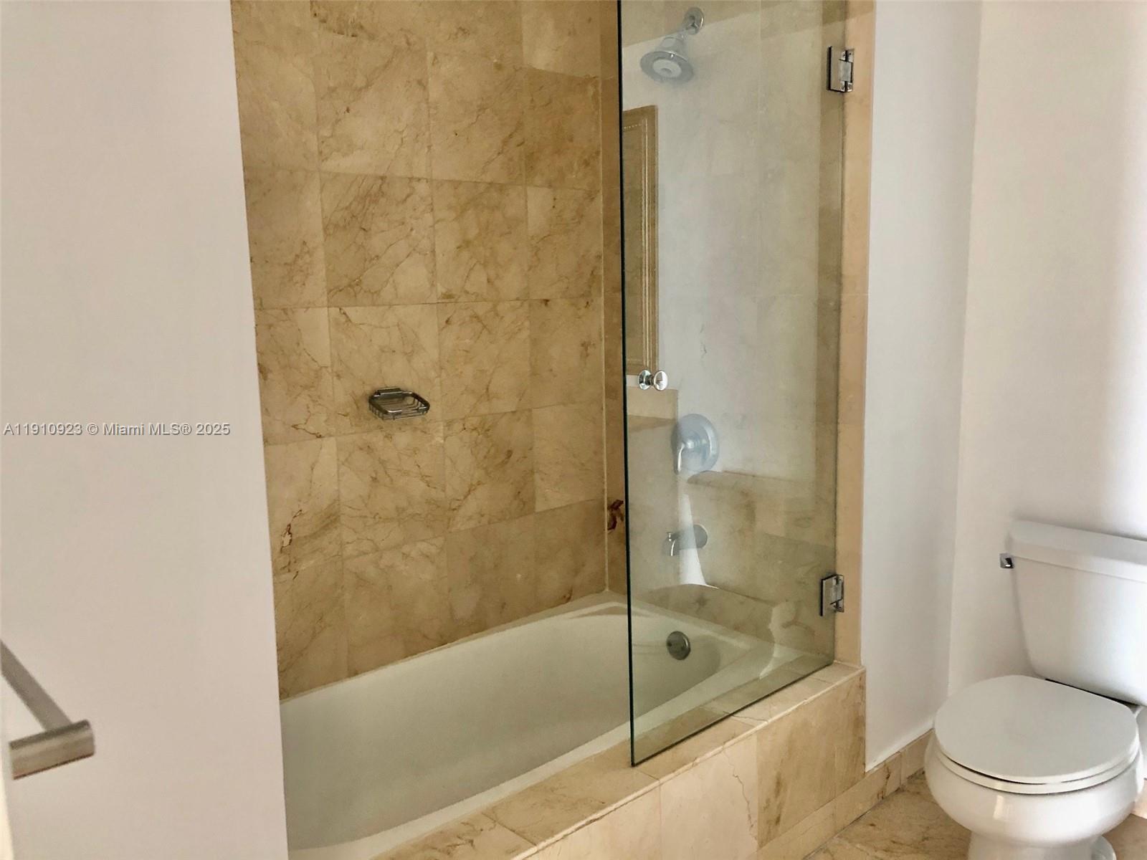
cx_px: 574
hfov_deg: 63.4
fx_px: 928
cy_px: 430
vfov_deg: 49.7
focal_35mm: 28
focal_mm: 4
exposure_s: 1/15
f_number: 1.8
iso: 64
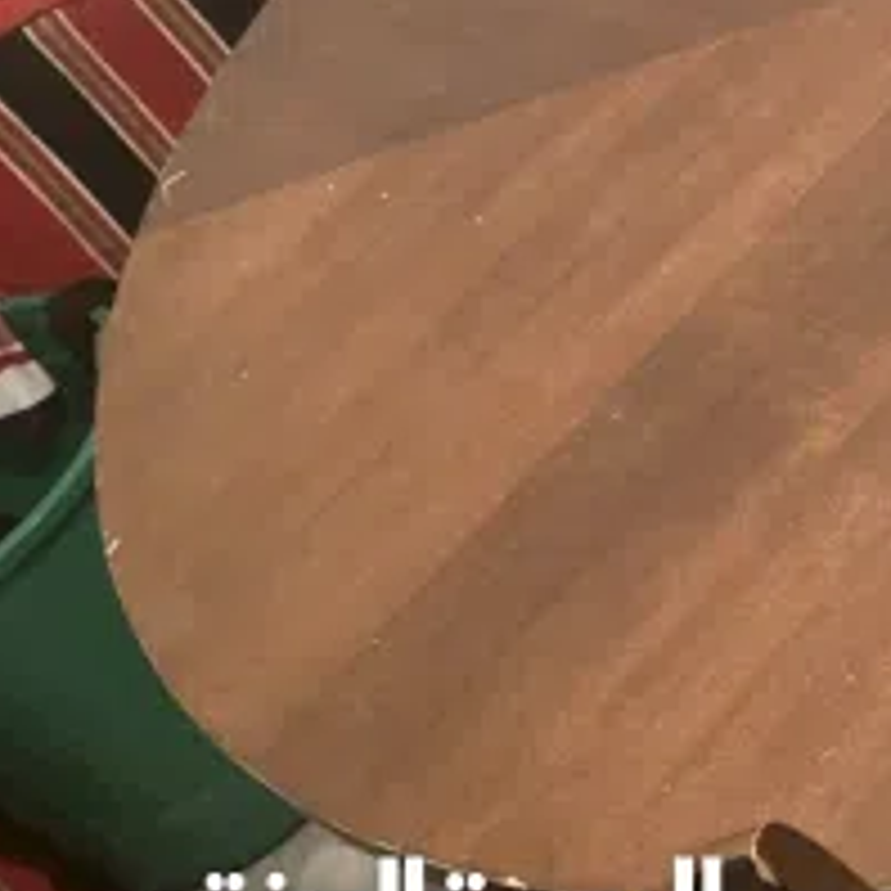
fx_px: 2330
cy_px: 207
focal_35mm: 80
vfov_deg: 21.4
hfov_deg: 18.7
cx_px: 1400
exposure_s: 1/25
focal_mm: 3.99
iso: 640
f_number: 1.8
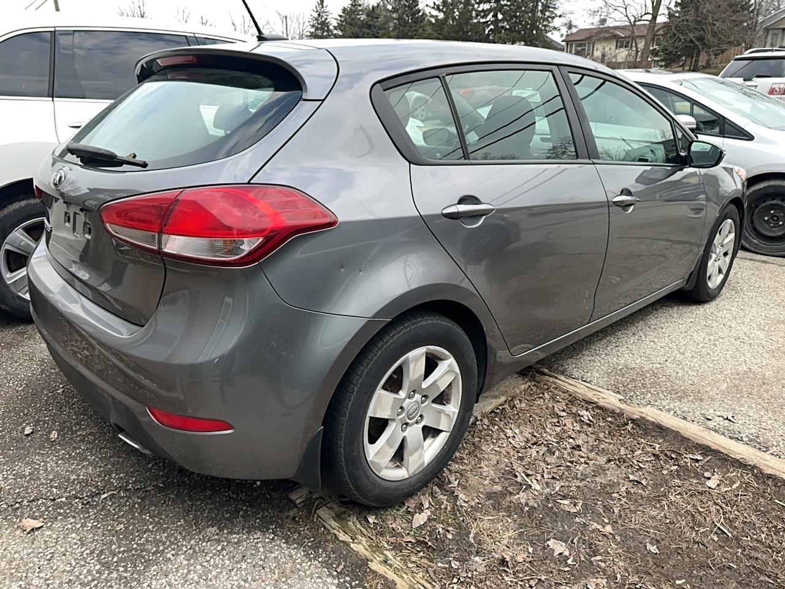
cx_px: 392
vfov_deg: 56.8
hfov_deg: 71.6
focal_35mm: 24
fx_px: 544
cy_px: 294
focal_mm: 6.86
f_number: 1.78
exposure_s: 1/896
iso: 50
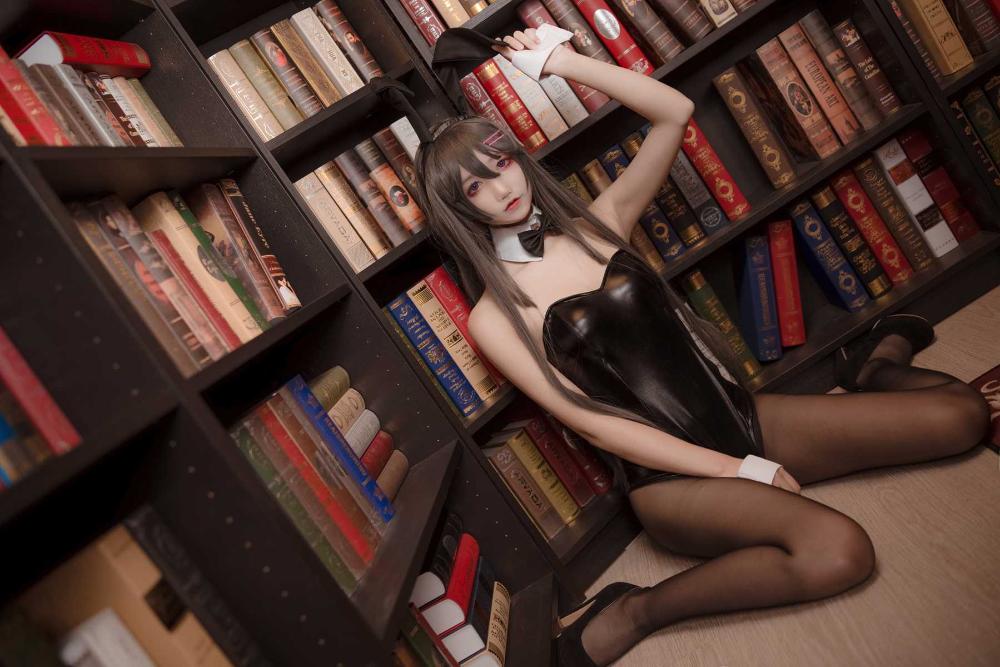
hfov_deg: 54.4
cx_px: 500
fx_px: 972
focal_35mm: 35
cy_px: 334
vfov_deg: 37.9
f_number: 2.2
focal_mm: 35
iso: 200
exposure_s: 1/30
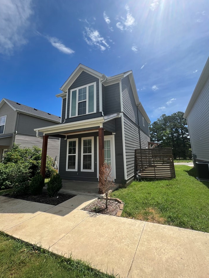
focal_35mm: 14
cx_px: 110
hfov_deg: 85.6
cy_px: 129
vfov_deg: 101.9
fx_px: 113
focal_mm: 1.57
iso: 32
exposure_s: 1/1325
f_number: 1.8
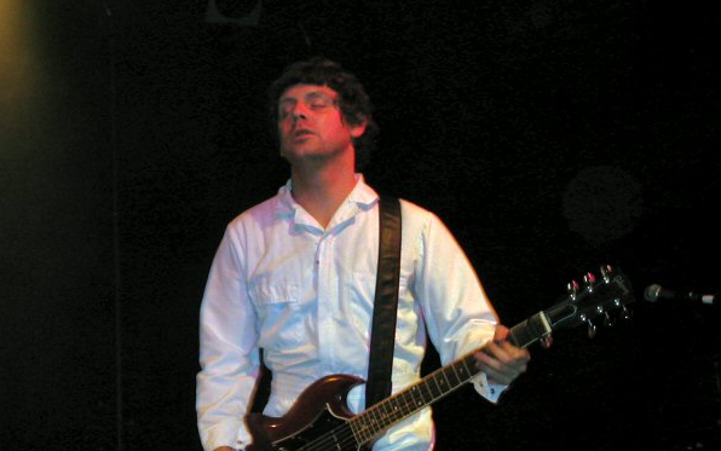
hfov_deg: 21.0
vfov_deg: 13.2
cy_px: 287
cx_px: 363
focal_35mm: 99
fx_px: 1946
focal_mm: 13.3
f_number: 4.3
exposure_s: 1/59.9
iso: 200
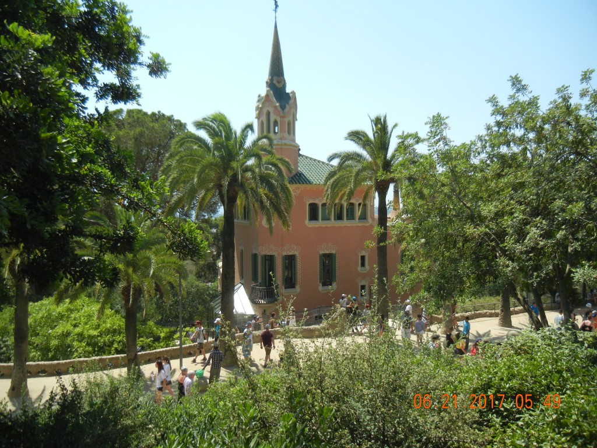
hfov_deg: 60.0
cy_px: 224
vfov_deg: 46.8
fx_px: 517
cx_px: 298
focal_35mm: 30
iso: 160
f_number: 7
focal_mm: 5.4
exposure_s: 1/282
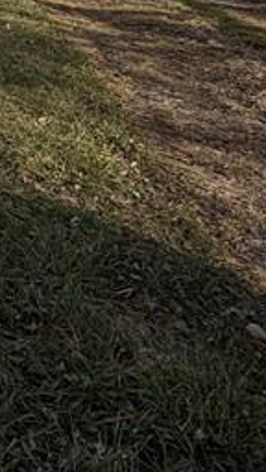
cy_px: -173
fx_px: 765
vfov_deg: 27.4
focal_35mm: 61
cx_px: -390
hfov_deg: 13.6
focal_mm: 2.22
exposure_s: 1/770
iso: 25
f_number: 2.2
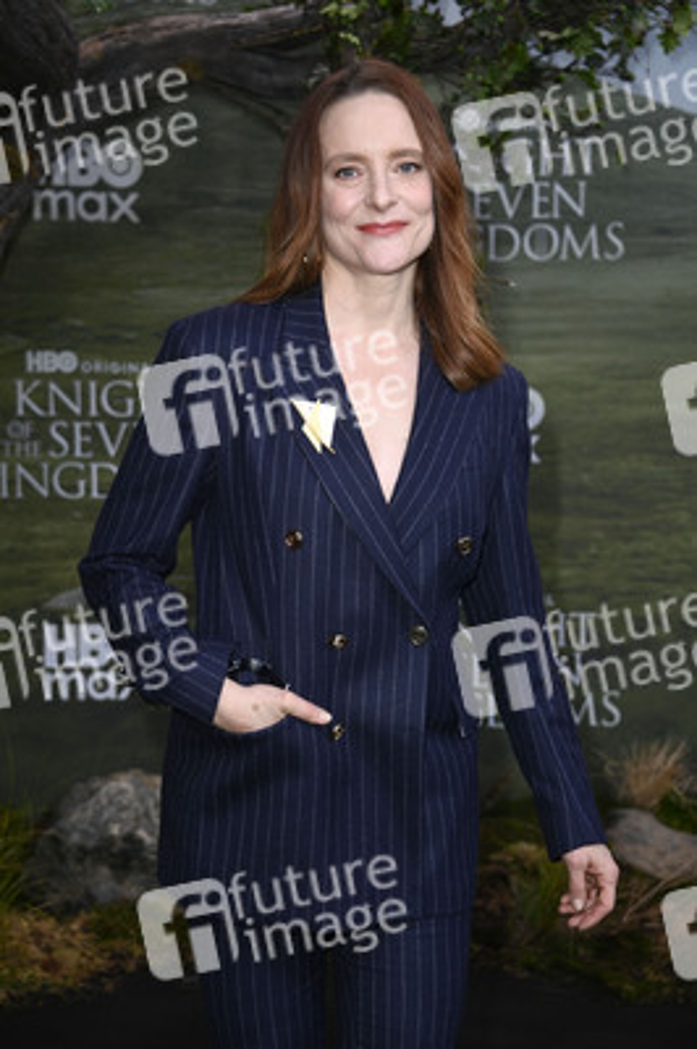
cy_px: 524
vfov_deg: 26.0
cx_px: 348
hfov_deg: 17.5
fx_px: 2269
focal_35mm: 78
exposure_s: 1/250
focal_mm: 78
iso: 640
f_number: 5.6
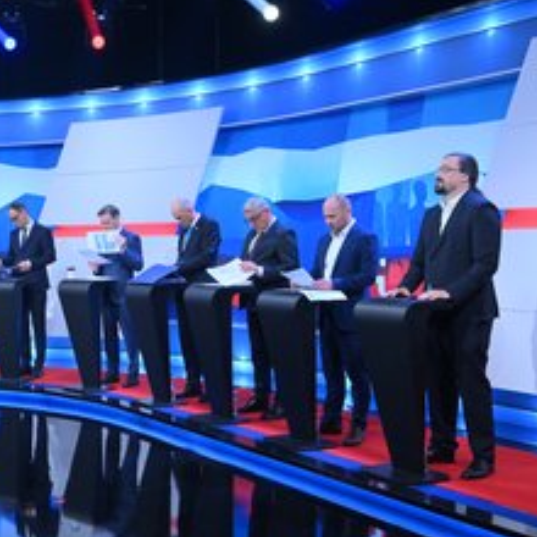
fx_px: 1018
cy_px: 326
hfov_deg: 28.6
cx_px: 73
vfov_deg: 29.5
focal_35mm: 58
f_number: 5.6
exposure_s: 1/100
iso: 4000
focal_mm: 30
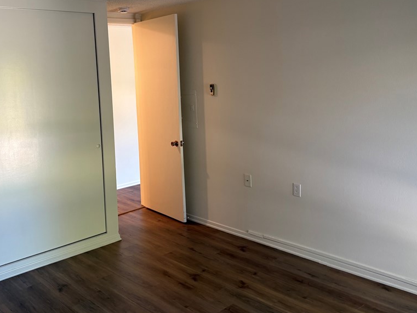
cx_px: 151
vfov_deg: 40.4
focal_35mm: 35
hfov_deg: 52.0
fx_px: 422
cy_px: 116
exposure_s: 1/71
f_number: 1.6
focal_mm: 5.96
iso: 125
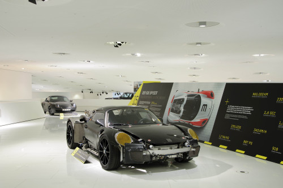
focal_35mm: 42
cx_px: 142
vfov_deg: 31.8
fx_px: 330
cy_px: 94
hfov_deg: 46.5
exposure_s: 1/2.5
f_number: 7.1
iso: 100
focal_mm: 28
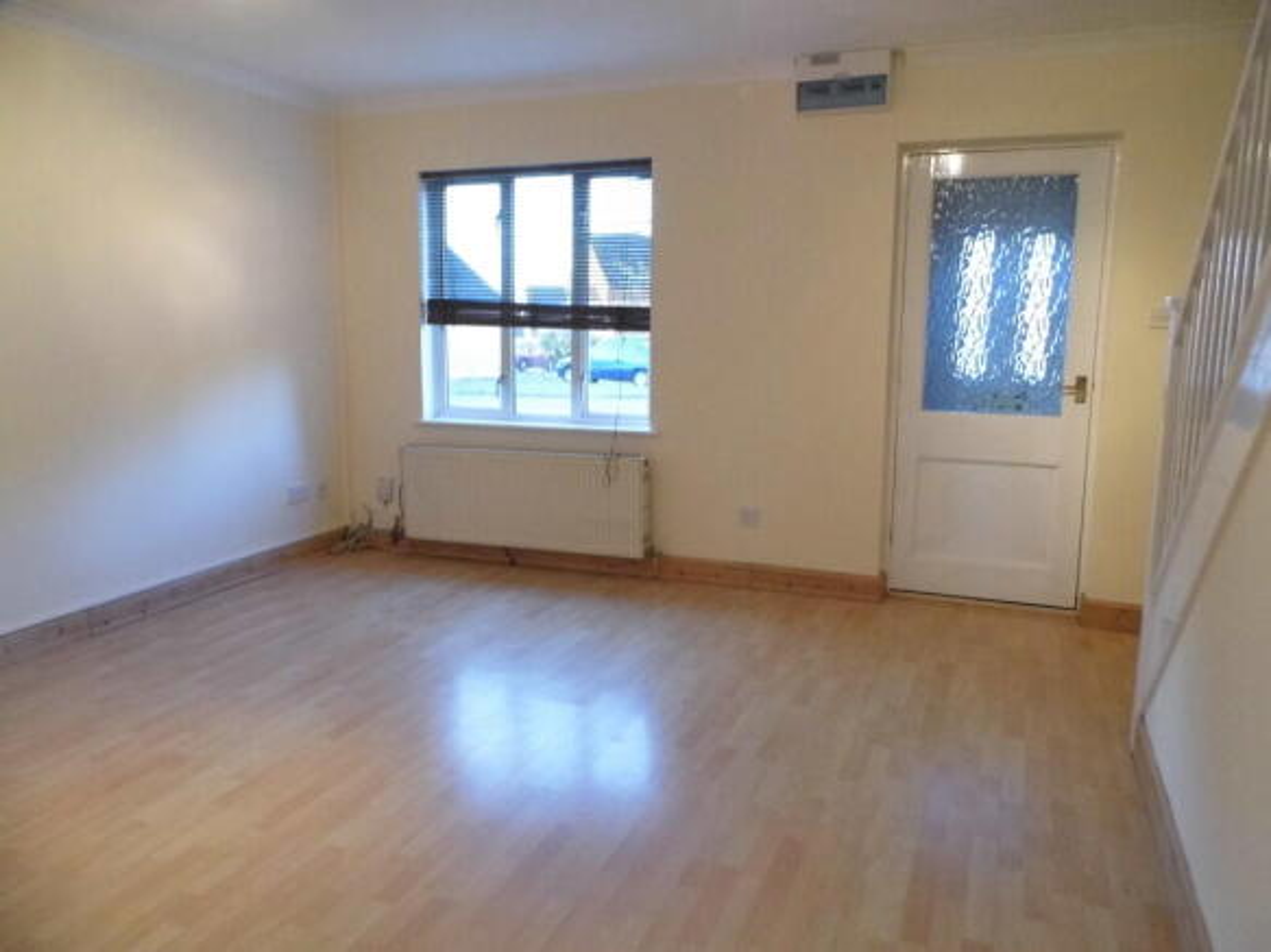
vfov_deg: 54.9
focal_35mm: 25
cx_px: 636
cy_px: 476
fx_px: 918
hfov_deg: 69.4
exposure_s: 1/60
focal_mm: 4.5
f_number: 3.1
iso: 400
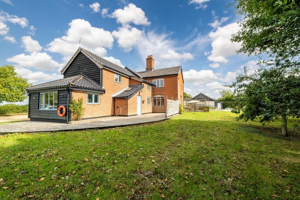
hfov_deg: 104.3
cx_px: 150
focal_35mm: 14
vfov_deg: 81.2
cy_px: 100
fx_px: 117
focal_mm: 9.2
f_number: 9
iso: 160
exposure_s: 1/160
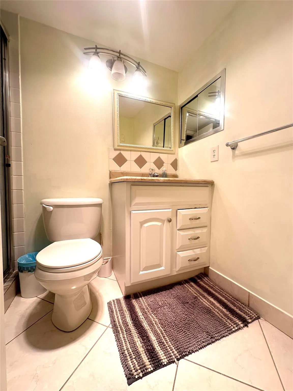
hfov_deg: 85.7
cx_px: 146
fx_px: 158
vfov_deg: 102.1
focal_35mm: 14
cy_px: 196
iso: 80
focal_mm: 2.22
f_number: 2.2
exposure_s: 1/120
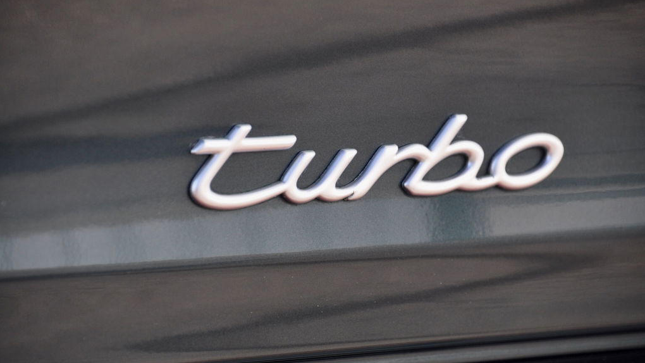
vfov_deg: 3.2
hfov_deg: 5.7
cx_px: 323
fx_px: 6466
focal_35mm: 378
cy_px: 168
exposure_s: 1/125
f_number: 6.3
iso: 500
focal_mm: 240
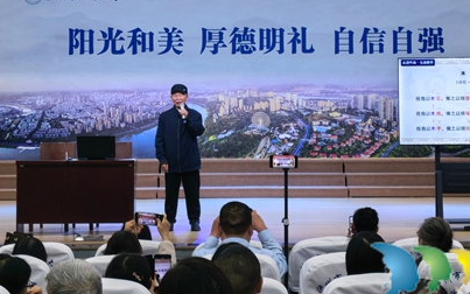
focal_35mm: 91
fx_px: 1166
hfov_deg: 22.8
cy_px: 80
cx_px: 268
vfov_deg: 14.3
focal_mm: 5.52
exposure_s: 1/119
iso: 125
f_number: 1.9
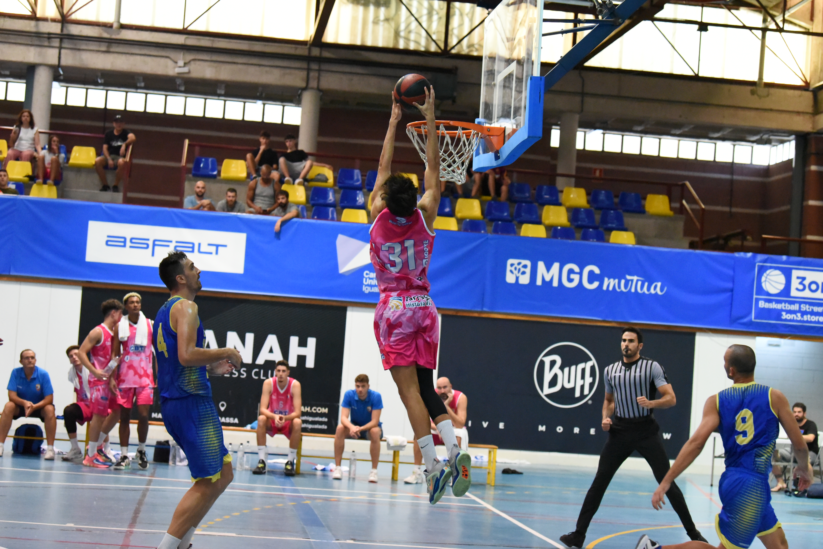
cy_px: 274
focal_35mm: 75
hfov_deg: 27.0
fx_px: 1715
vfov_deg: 18.2
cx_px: 412
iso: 12800
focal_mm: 75
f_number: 4
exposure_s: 1/1000
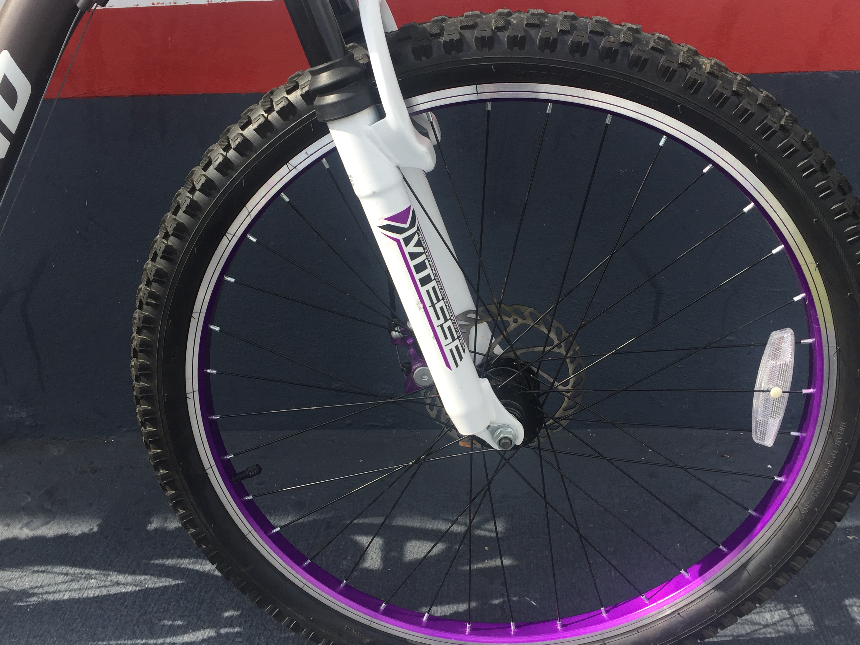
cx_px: 444
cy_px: 296
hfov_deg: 56.8
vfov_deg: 44.1
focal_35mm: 32
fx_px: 795
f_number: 2.2
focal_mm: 4.15
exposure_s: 1/807
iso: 32
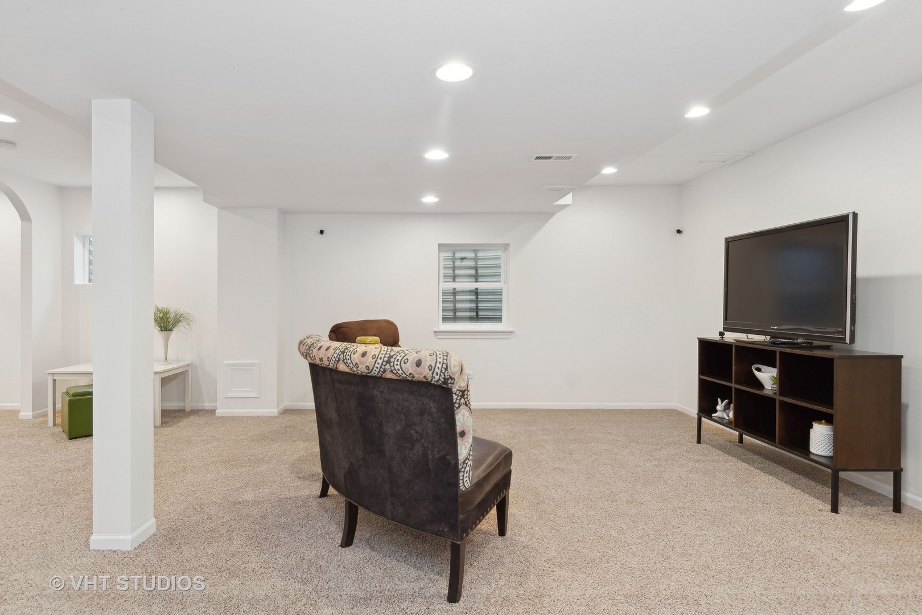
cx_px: 461
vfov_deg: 67.4
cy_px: 308
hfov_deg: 90.0
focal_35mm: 18
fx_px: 461
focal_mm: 12
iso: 250
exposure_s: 1/5
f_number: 8
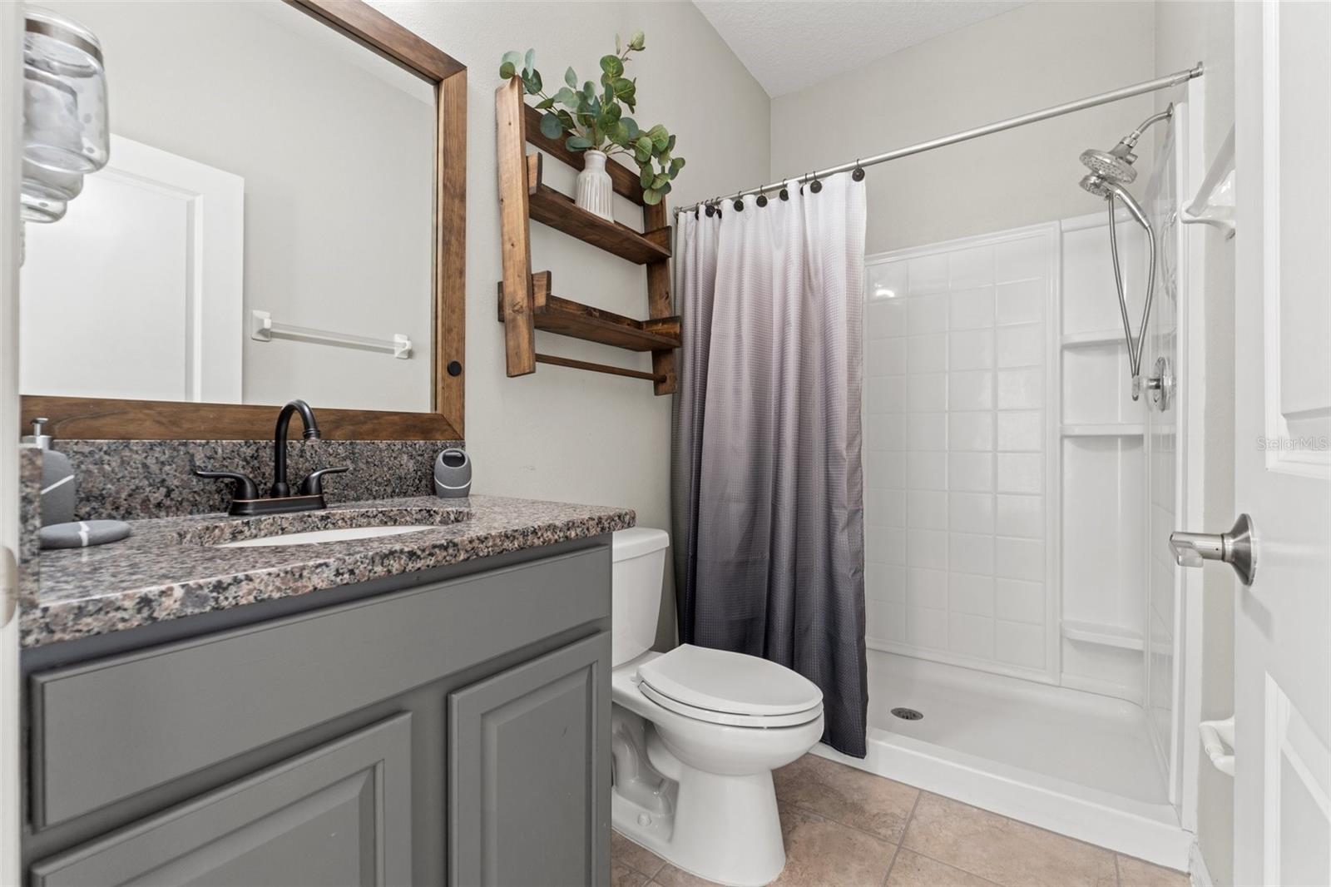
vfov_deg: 77.3
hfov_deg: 100.4
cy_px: 444
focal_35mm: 15
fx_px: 554
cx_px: 666
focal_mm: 10
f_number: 7.1
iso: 400
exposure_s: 1/2.5
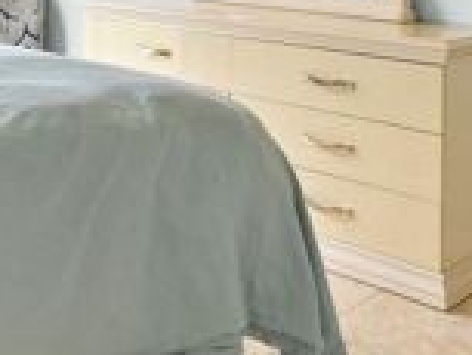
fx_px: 846
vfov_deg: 21.4
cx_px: 137
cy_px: -105
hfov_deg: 30.8
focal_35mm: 62
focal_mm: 14
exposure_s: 1/20
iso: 250
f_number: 7.1
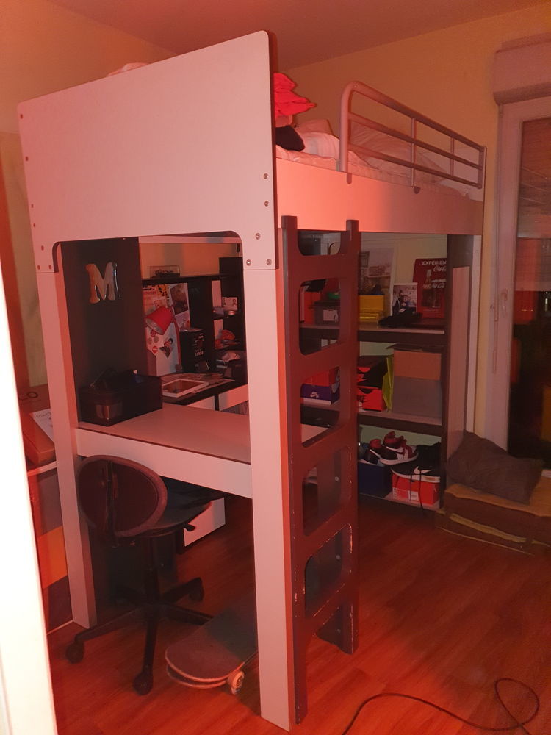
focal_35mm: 26
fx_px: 552
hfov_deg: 53.1
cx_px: 276
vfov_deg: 67.3
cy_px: 368
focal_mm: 4.32
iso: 250
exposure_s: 1/10
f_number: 1.5
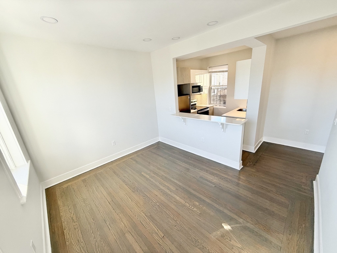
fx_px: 136
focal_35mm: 14
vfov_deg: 85.7
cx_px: 168
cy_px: 126
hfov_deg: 102.1
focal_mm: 2.22
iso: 50
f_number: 2.2
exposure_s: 1/120
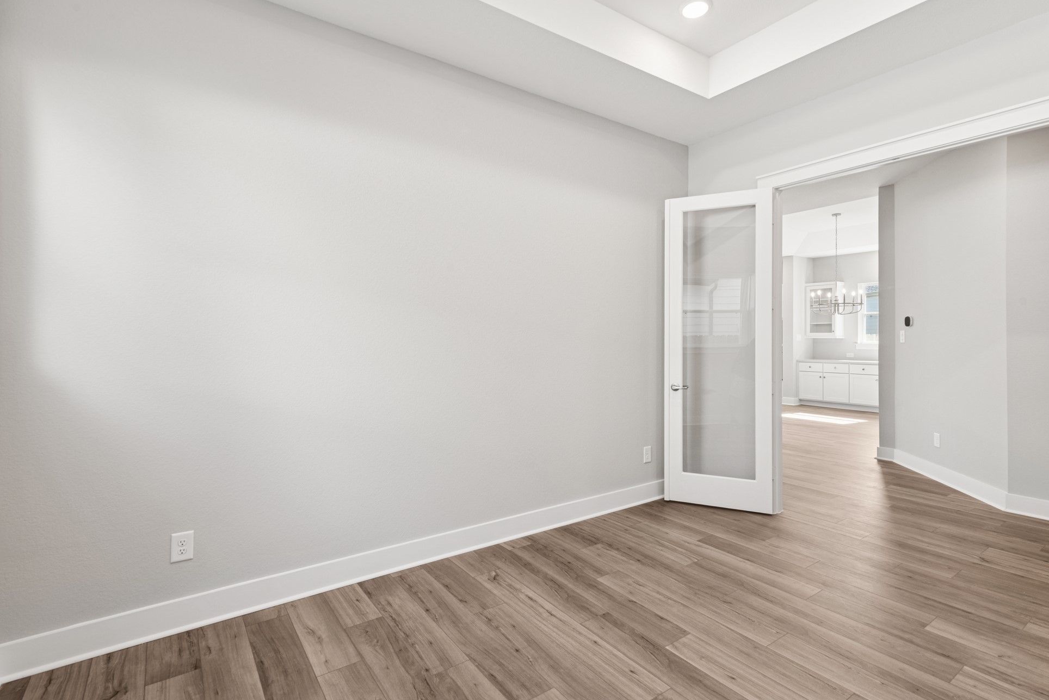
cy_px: 333
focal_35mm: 17
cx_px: 531
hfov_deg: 93.3
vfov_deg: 70.4
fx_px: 496
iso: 100
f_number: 9
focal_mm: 16
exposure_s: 1/6
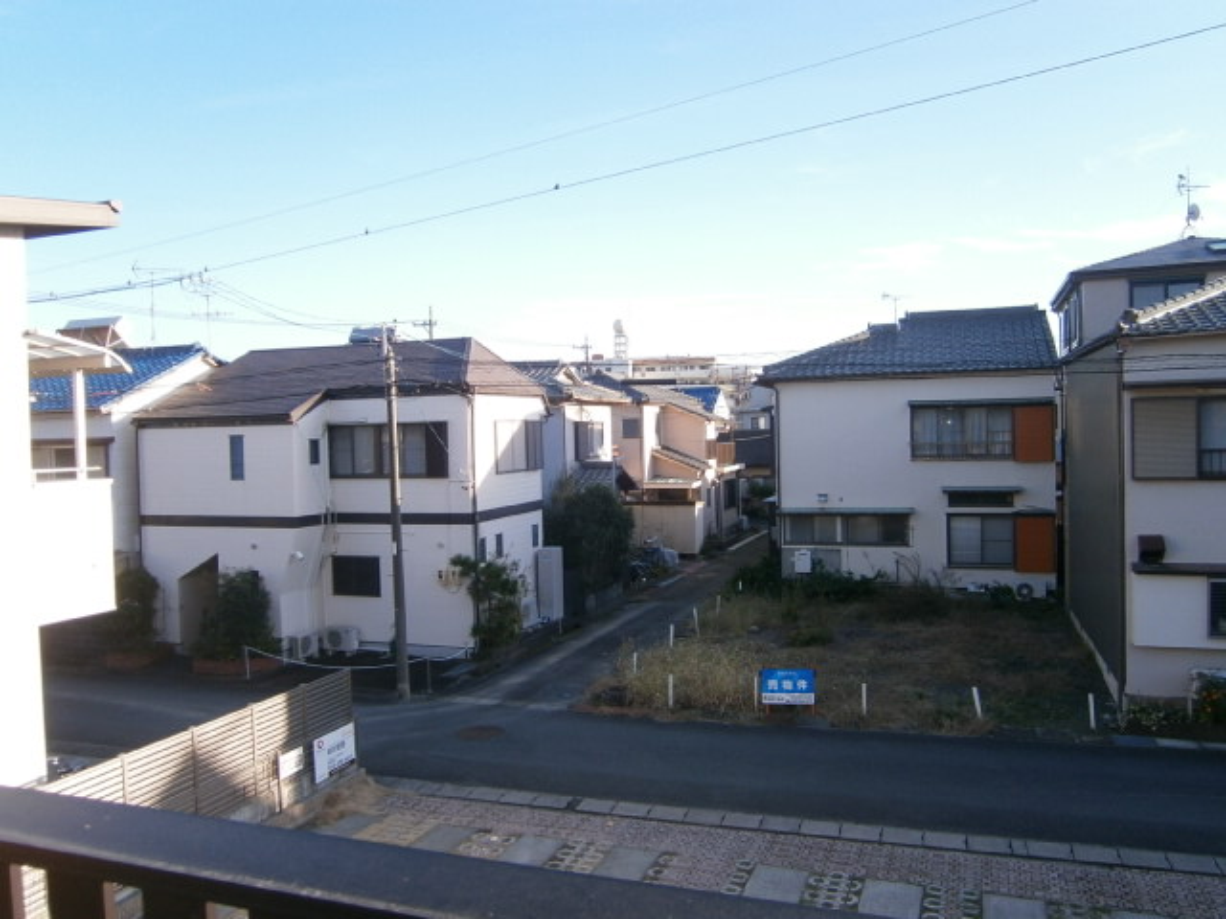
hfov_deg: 67.3
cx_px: 613
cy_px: 460
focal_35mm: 26
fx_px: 921
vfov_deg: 53.1
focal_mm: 4.7
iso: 80
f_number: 2.8
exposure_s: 1/320
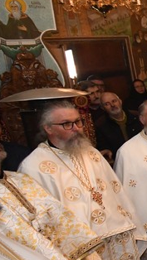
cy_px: 161
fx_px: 415
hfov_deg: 12.9
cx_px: 390
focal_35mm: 60
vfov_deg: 34.7
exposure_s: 1/100
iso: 2000
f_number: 4.5
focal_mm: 10
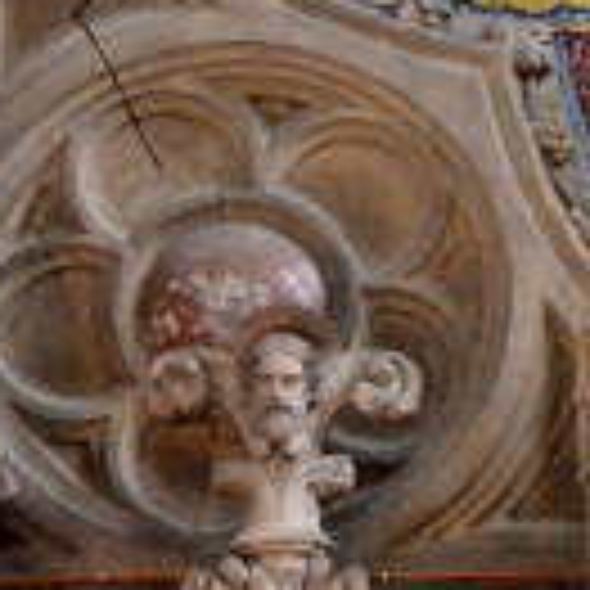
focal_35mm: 465
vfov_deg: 3.8
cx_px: 1004
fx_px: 8967
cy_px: -77
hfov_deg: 3.7
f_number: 4.5
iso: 4000
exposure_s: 1/30
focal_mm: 48
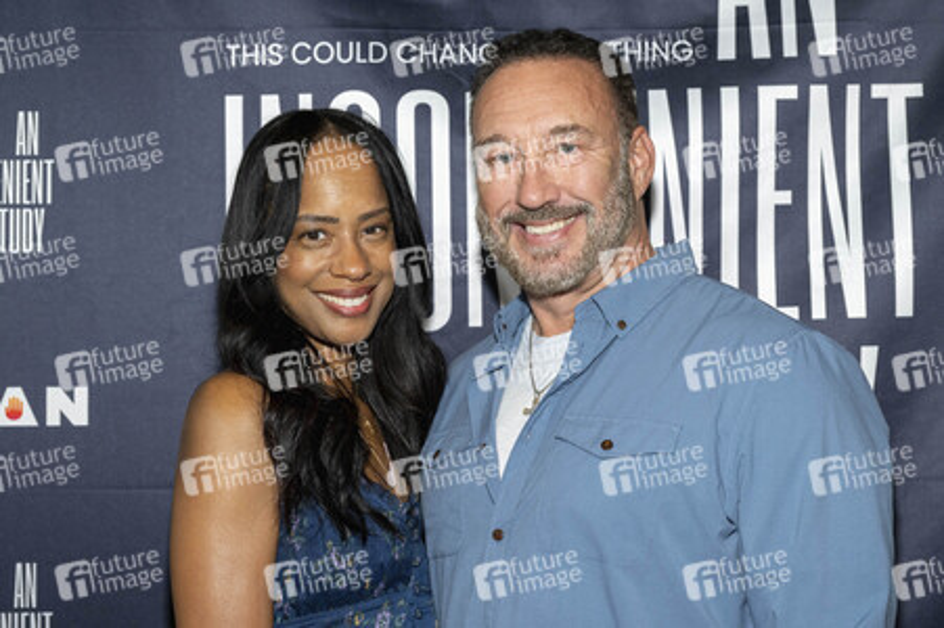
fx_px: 1467
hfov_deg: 35.7
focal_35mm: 56
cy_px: 314
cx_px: 472
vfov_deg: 24.2
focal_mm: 56
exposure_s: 1/200
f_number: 5.6
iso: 800
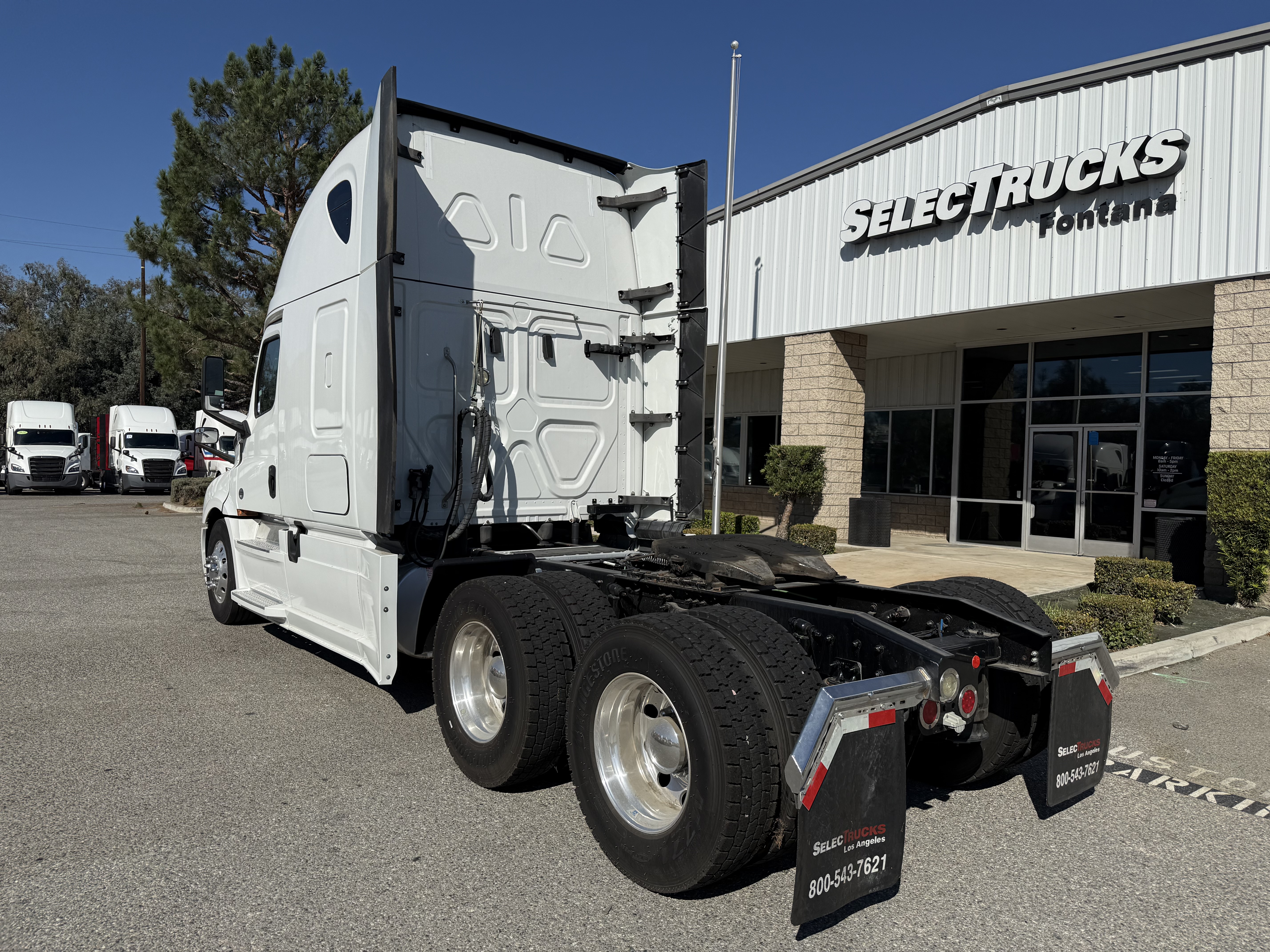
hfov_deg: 71.6
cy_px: 476
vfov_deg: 56.8
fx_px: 881
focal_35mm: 24
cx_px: 635
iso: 80
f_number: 1.78
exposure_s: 1/10309
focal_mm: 6.76
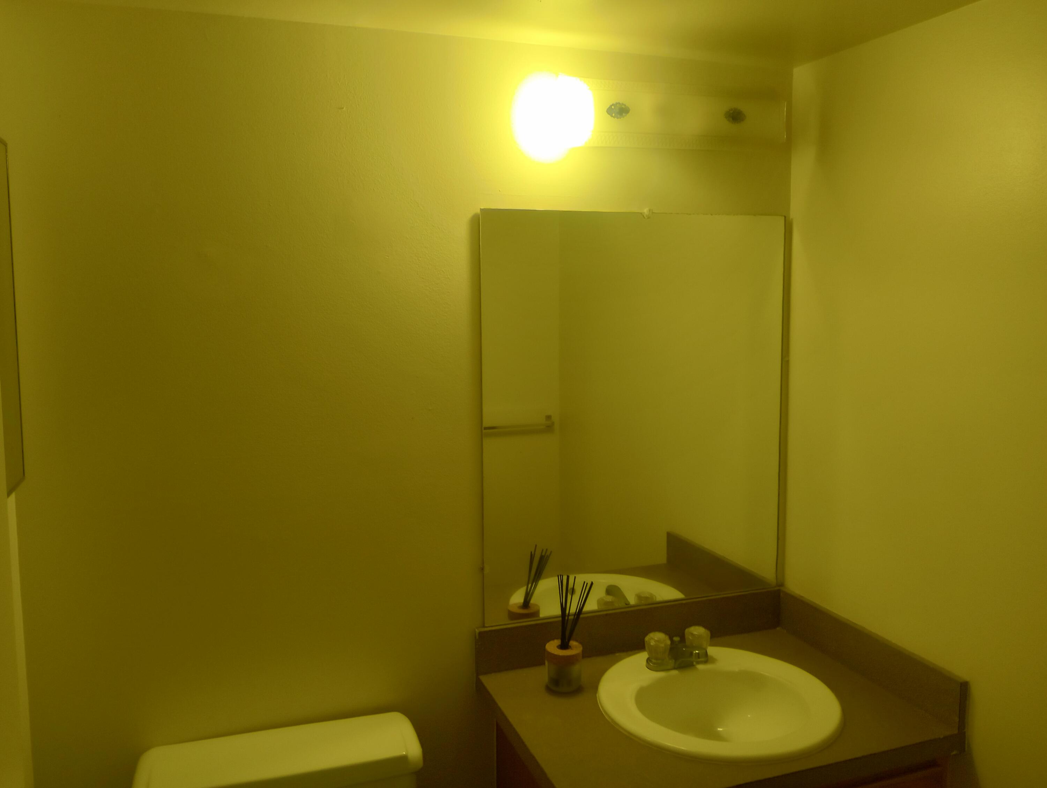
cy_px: 394
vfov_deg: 49.8
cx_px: 524
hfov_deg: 63.4
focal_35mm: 28
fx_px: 848
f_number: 1.8
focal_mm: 4.27
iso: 507
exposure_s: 1/30
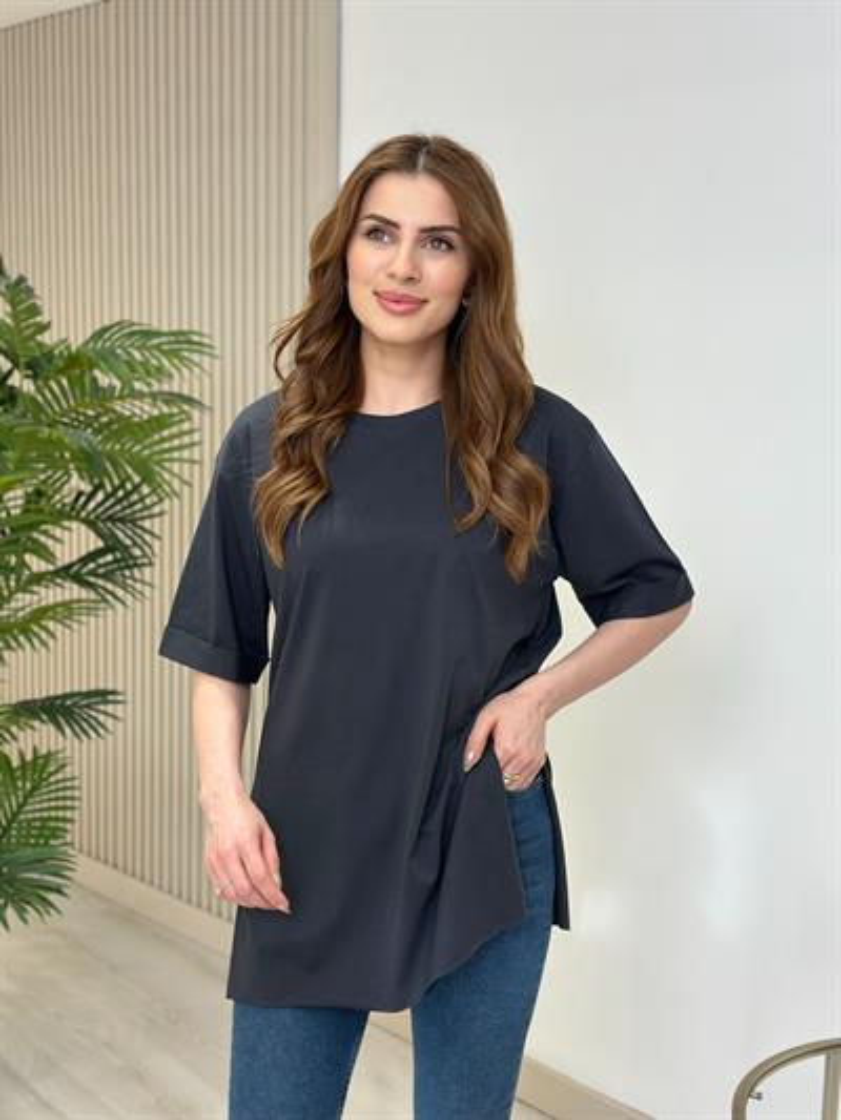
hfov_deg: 30.3
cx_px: 420
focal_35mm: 48
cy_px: 560
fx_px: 1554
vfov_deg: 39.6
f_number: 1.78
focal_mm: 6.86
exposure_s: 1/136
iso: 64
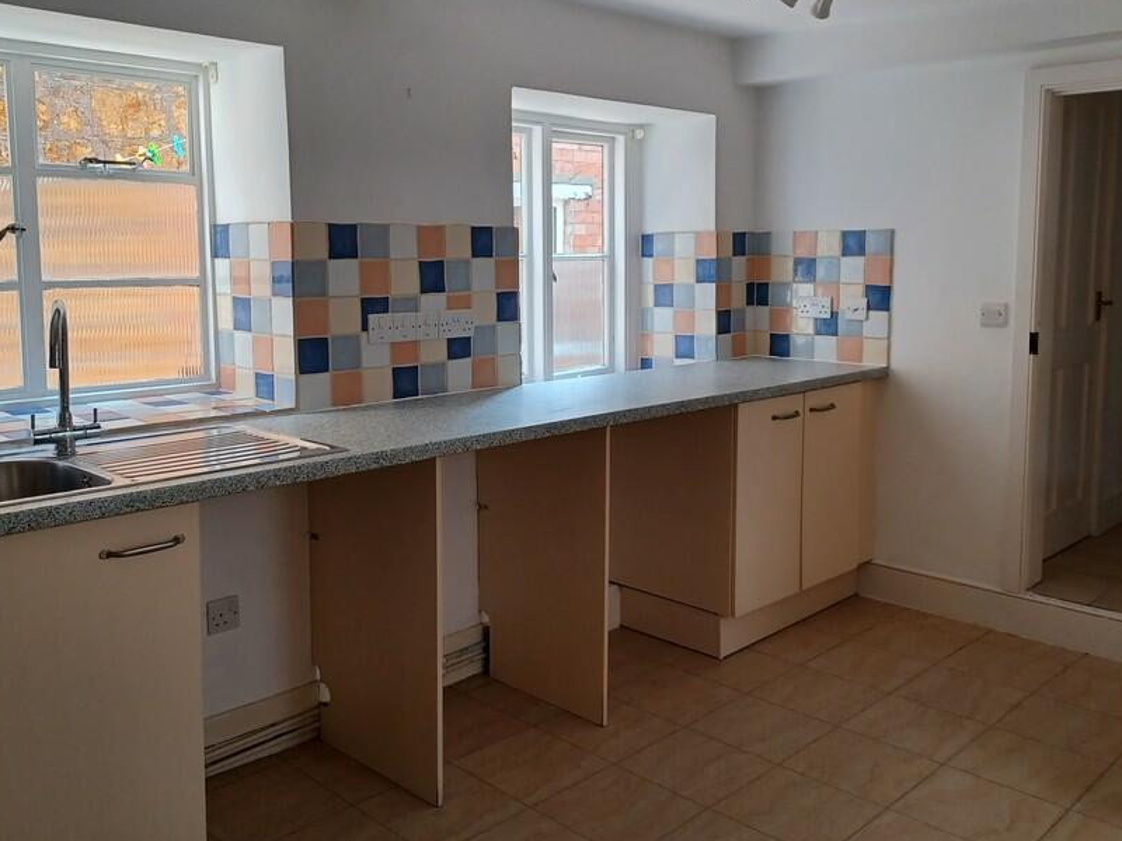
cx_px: 547
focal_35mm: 32
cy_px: 352
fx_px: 1037
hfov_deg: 56.8
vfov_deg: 44.0
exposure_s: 1/60
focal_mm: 4.6
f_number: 1.8
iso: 160
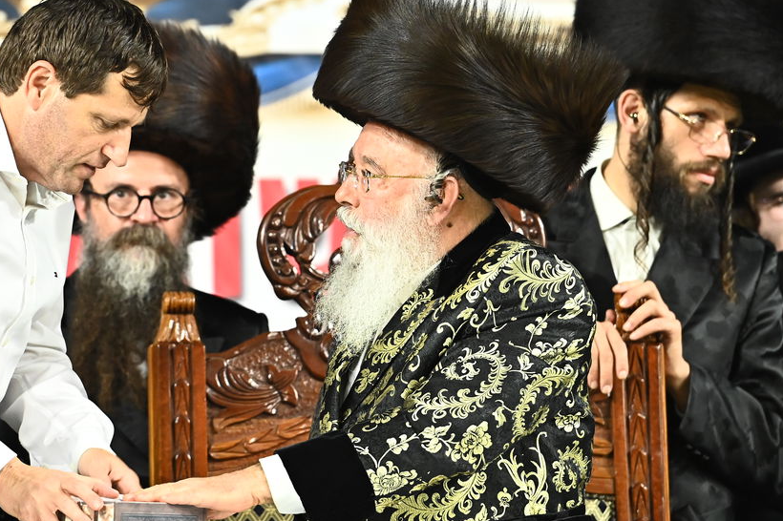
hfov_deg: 6.2
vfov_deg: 4.1
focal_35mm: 333
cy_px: 251
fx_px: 7239
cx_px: 278
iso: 3200
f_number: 5
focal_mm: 195
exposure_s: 1/160
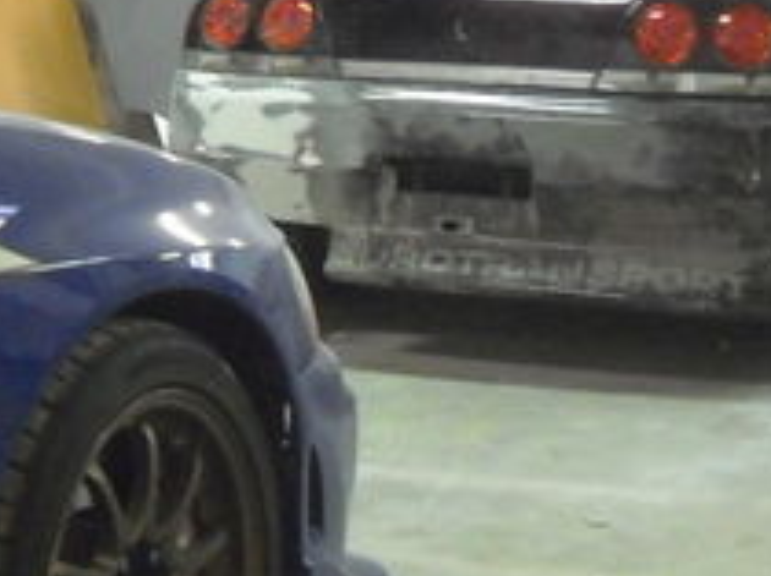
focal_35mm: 113
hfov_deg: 17.3
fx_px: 2514
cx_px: 147
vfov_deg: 13.1
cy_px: 209
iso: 800
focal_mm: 6.2
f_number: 2.7
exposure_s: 1/25
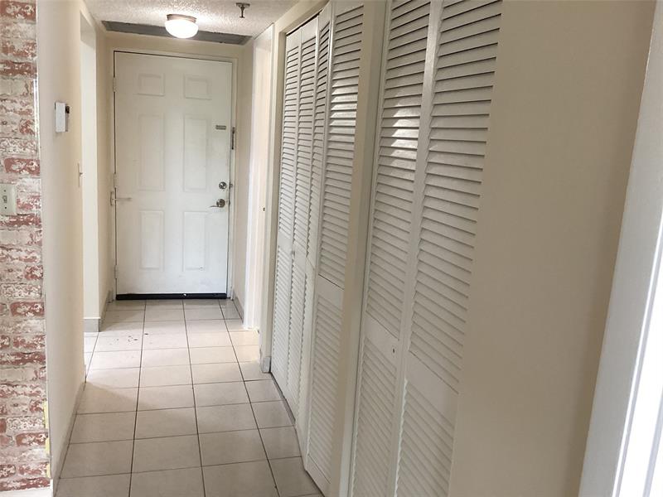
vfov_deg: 45.4
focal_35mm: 31
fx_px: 594
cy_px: 248
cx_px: 332
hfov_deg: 58.4
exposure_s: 1/60
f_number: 2.4
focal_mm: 3.3
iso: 160
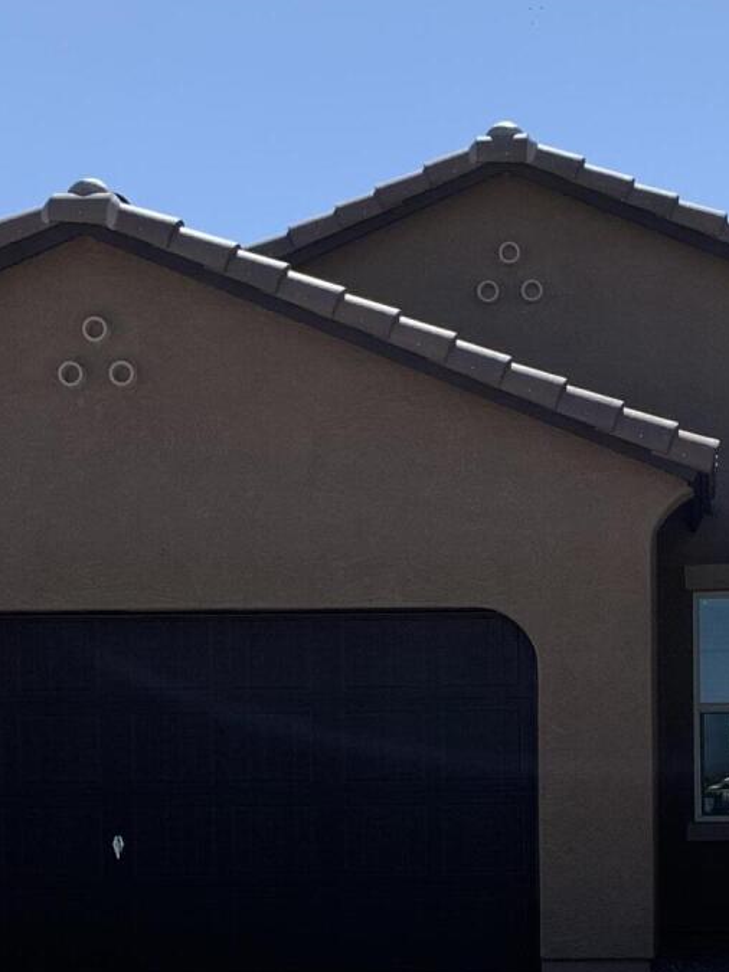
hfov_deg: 19.0
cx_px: 572
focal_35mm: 77
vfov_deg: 24.7
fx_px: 2163
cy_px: 852
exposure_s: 1/2611
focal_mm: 4.25
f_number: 1.8
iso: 25
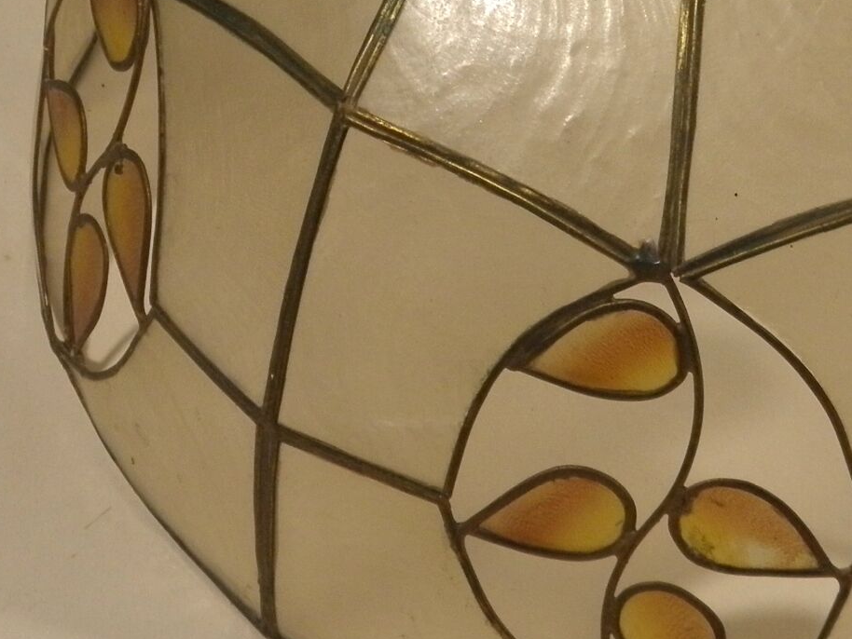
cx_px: 705
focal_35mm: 140
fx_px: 3447
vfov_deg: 10.5
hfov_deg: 14.0
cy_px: 38
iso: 160
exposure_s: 1/50
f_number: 4
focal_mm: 9.1
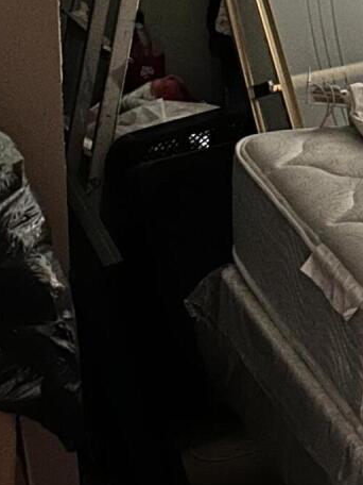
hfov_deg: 12.9
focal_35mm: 114
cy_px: -70
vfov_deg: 16.7
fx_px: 1594
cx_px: 311
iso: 640
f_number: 1.5
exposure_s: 1/9
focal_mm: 5.7
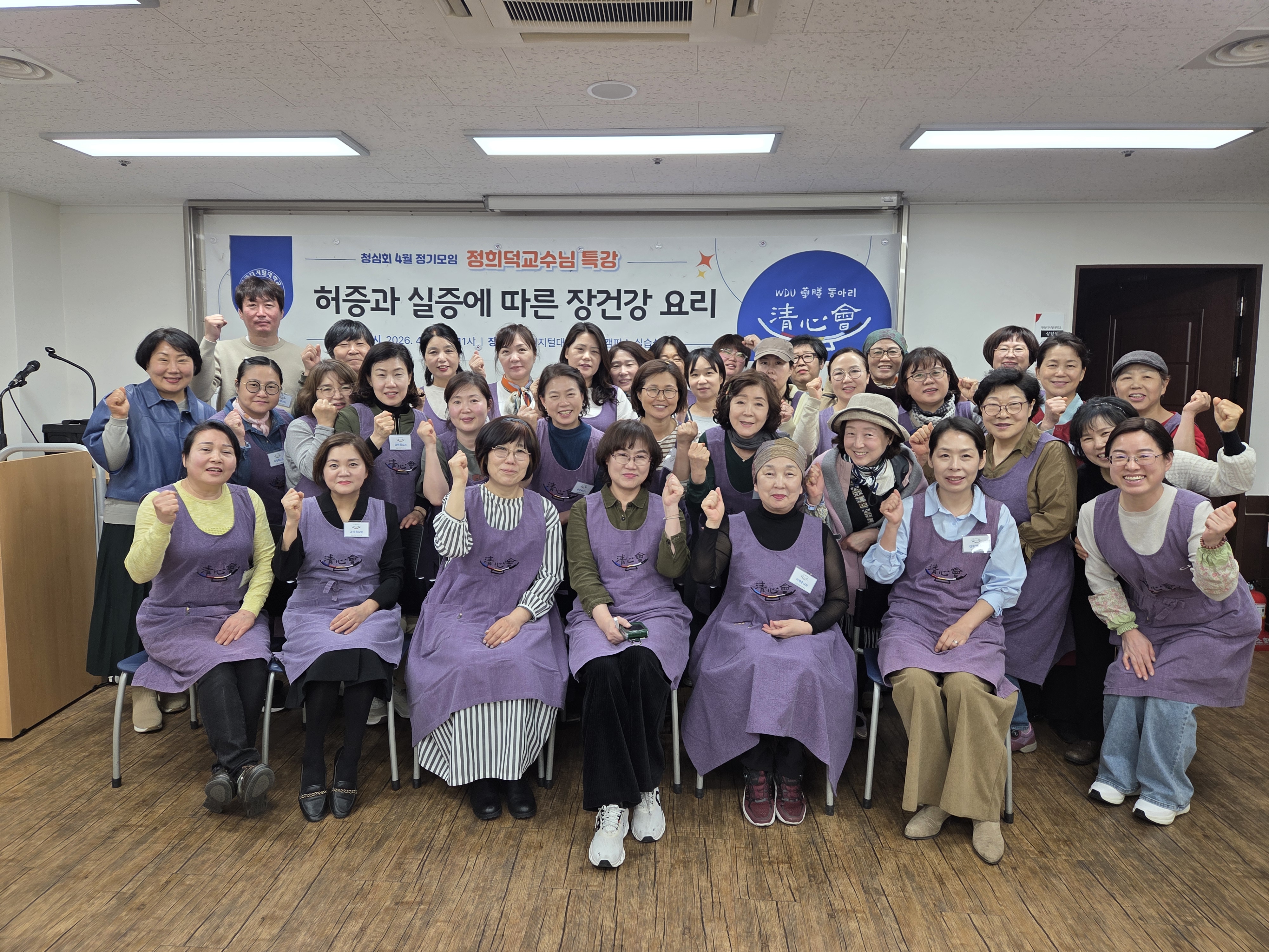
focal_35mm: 23
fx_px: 843
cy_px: 476
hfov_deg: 73.9
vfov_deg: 58.9
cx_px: 634
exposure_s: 1/120
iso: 80
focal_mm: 5.4
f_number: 1.8
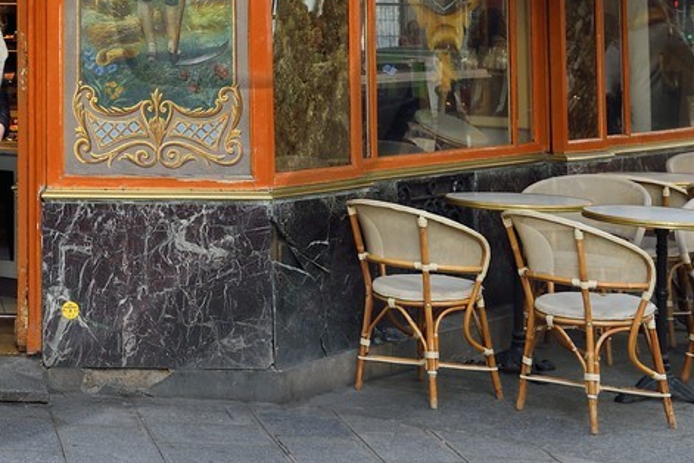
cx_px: -153
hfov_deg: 18.9
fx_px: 1966
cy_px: -152
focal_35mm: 102
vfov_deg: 12.9
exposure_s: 1/160
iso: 400
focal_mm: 30
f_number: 7.1
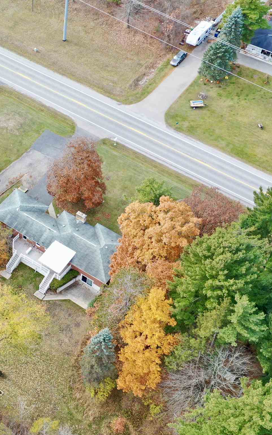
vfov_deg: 35.6
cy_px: 253
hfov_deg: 21.9
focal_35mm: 57
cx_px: -5
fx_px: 676
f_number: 3.5
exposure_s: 1/80
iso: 100
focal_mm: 10.26
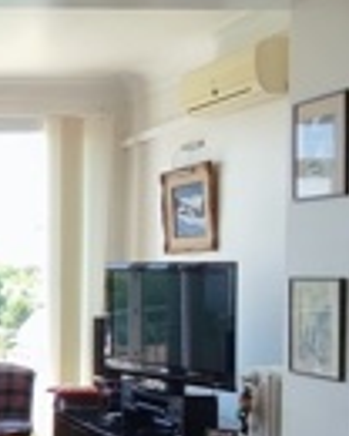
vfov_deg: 26.1
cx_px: -181
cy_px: 327
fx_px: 930
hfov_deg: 18.7
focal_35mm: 72
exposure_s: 1/100
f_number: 2.2
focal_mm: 1.65
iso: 64
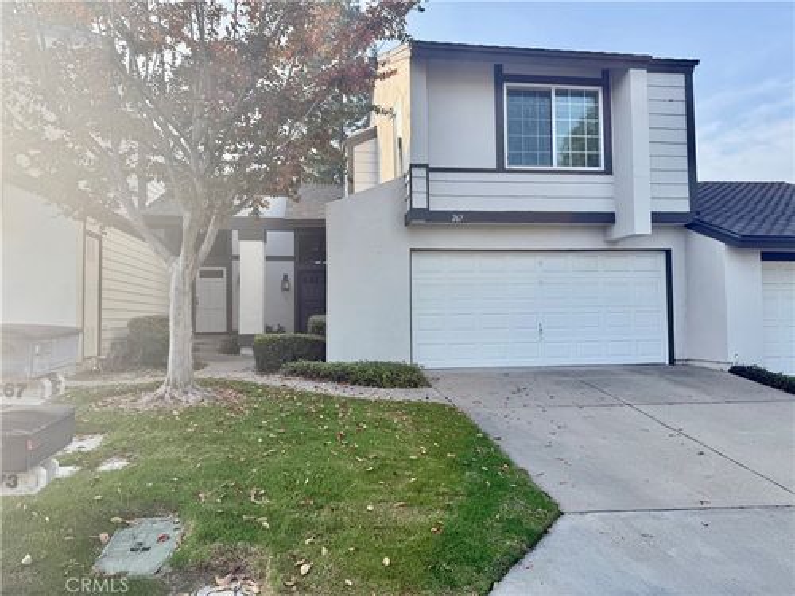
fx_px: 551
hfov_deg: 71.6
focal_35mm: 24
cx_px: 398
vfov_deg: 56.8
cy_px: 298
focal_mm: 6.76
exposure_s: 1/1689
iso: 80
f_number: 1.78
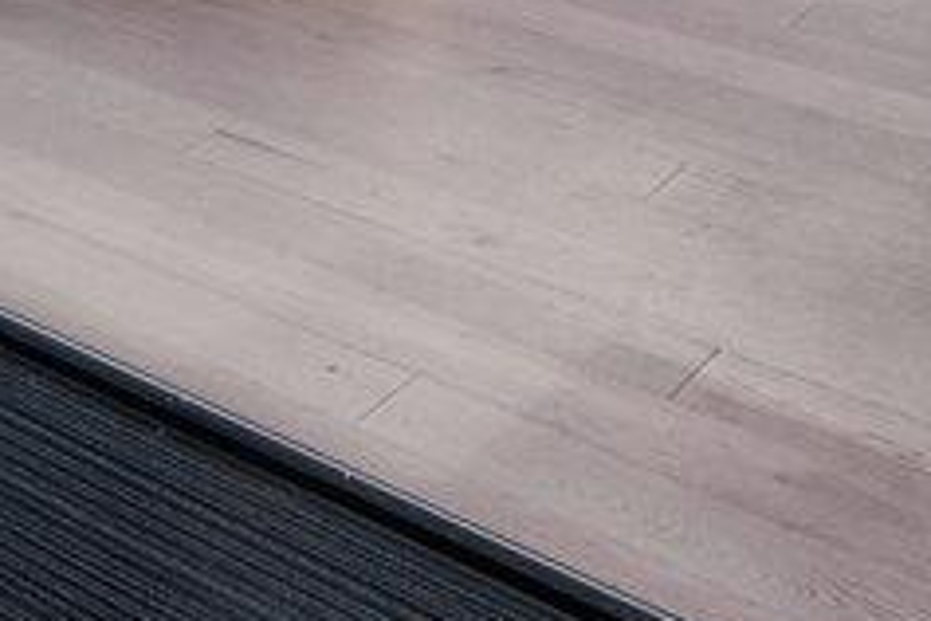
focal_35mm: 81
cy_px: -782
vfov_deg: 13.3
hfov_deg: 19.2
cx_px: -735
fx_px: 2095
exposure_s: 1/100
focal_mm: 16
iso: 200
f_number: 9
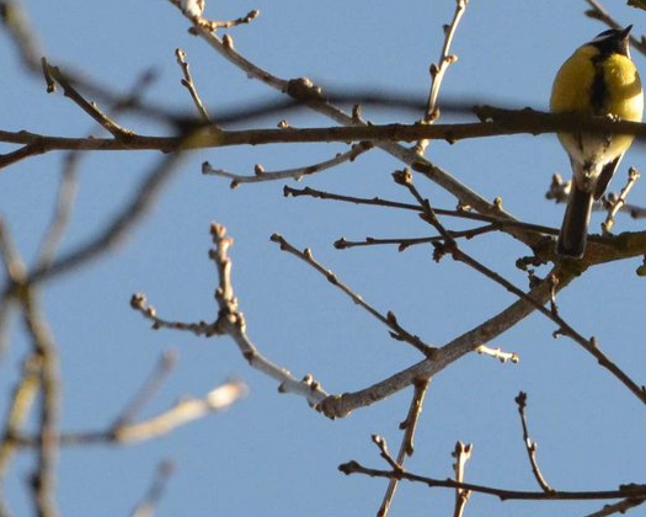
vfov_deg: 3.0
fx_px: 9961
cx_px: 582
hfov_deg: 3.7
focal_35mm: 521
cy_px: 148
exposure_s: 1/2500
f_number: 7.1
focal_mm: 190
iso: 1600
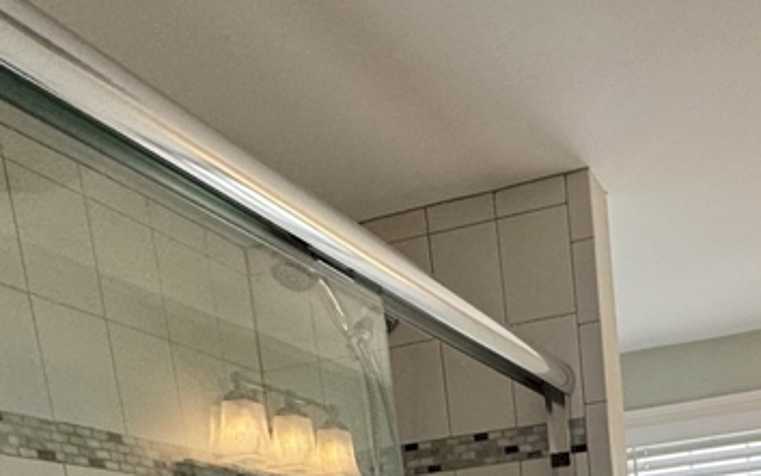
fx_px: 892
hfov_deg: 43.9
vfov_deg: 22.1
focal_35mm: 43
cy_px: 790
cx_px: 612
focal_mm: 2.22
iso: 125
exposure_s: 1/120
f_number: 2.2
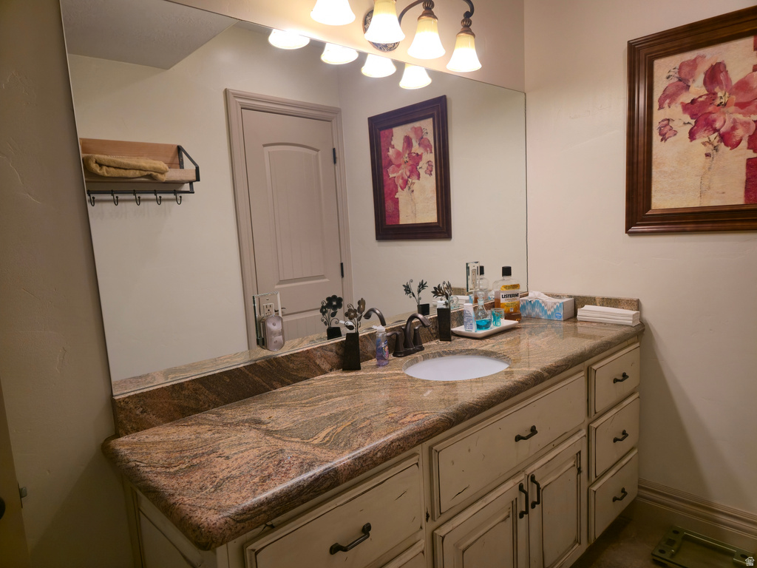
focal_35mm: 23
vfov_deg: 58.9
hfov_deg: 73.9
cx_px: 378
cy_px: 284
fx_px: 503
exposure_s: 1/60
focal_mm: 6.3
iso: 32
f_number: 1.7
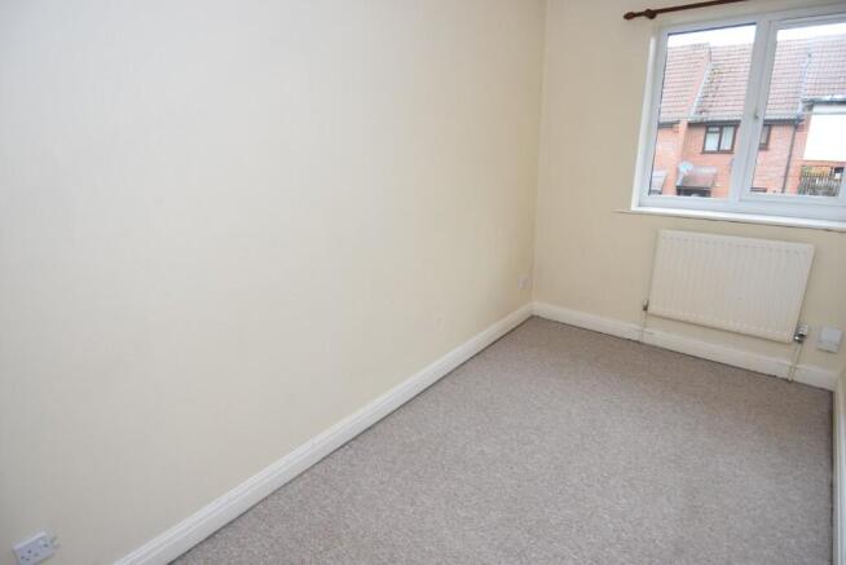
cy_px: 282
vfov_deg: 67.5
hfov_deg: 90.0
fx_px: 423
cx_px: 423
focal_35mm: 18
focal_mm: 12
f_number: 4
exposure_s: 1/60
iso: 720
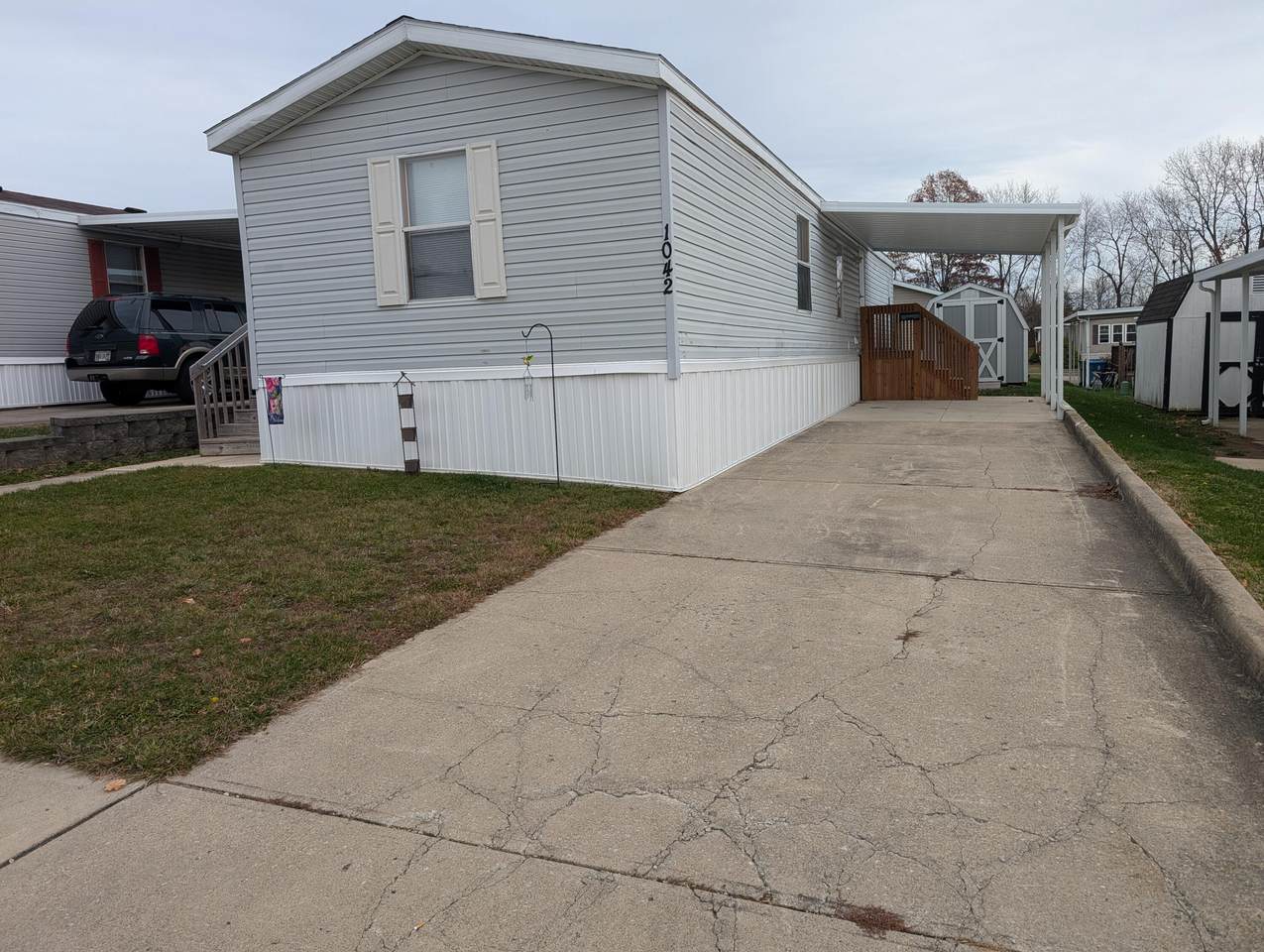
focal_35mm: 24
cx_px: 632
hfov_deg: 71.5
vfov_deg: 56.9
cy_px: 476
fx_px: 878
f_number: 1.68
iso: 18
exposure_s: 1/499
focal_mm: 6.9
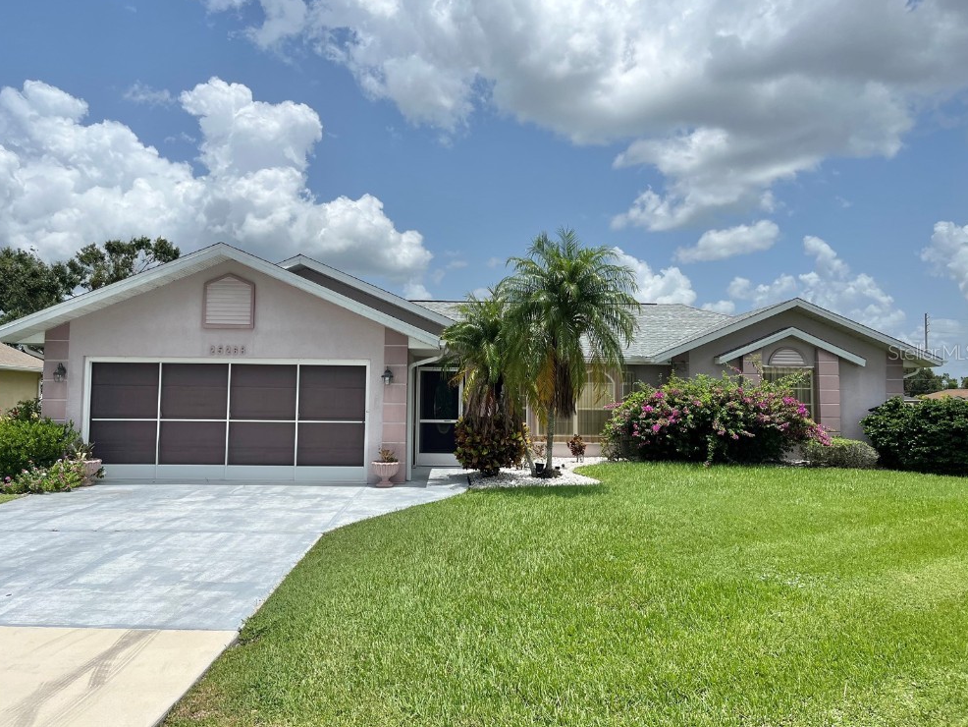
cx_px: 478
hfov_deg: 65.3
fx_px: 755
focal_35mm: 27
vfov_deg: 51.4
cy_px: 352
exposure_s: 1/6897
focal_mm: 5.1
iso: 50
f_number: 1.6
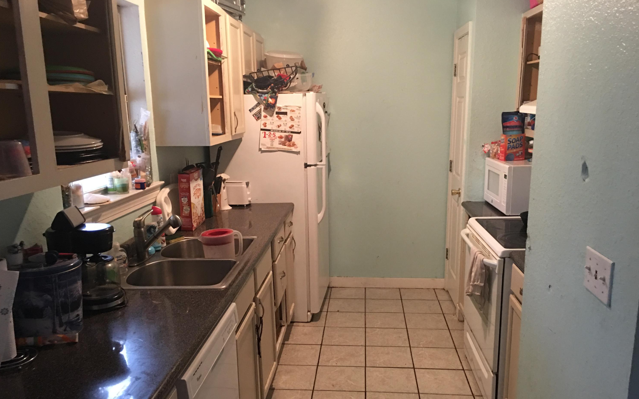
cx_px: 320
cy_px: 235
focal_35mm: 31
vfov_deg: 40.5
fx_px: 540
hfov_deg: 61.2
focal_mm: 4.15
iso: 64
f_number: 2.2
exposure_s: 1/4
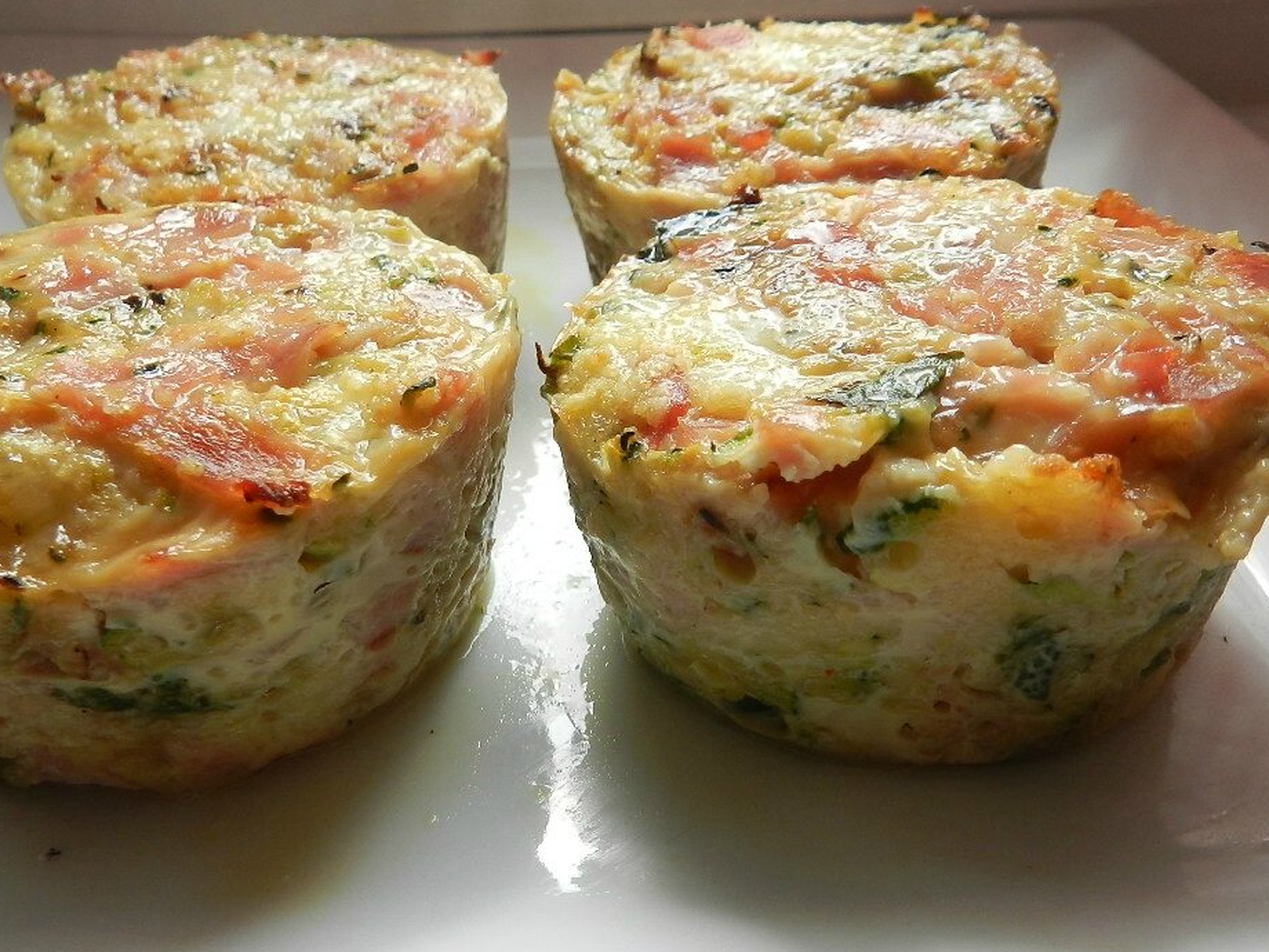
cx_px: 646
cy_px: 509
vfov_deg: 44.1
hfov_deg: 56.8
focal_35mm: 32
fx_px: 1173
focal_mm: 4
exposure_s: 1/250
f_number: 3.4
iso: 160
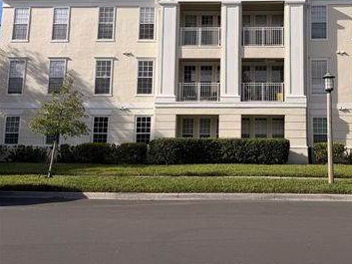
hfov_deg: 52.5
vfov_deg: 41.5
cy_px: 96
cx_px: 244
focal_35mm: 34
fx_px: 346
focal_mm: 6.76
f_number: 1.78
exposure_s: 1/5714
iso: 80
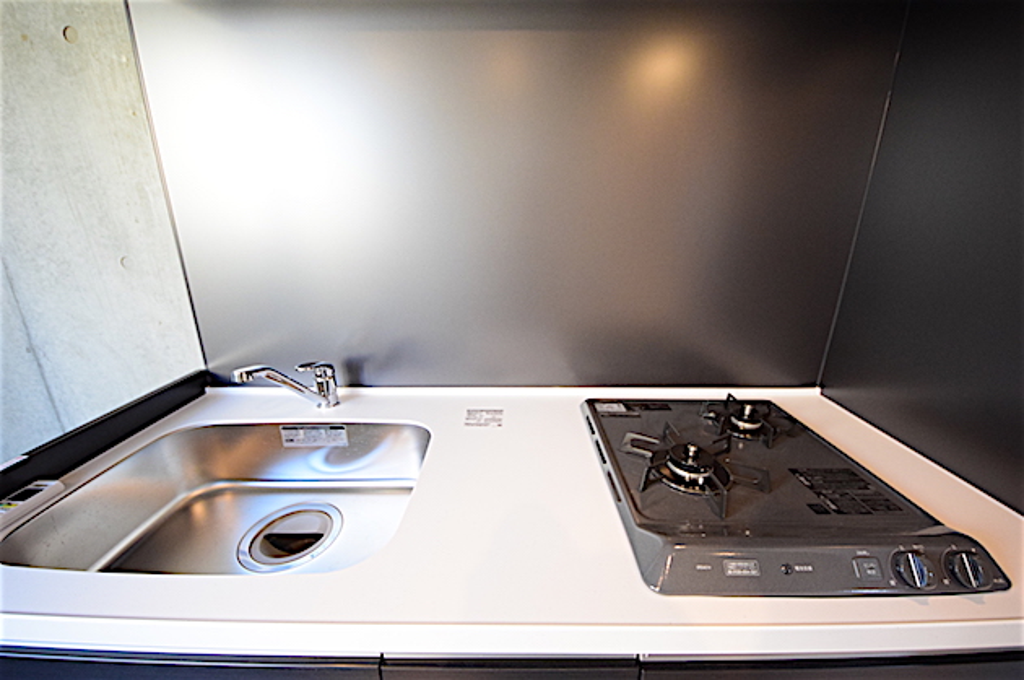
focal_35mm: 13
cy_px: 340
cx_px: 512
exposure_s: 1/125
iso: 3200
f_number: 5.6
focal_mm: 8.5
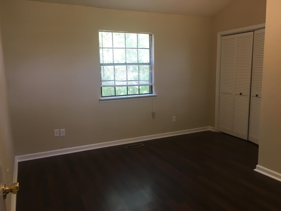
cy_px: 106
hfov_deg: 61.7
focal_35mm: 29
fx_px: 235
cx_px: 140
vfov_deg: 48.2
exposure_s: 1/30
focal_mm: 4.15
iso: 50
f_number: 2.2
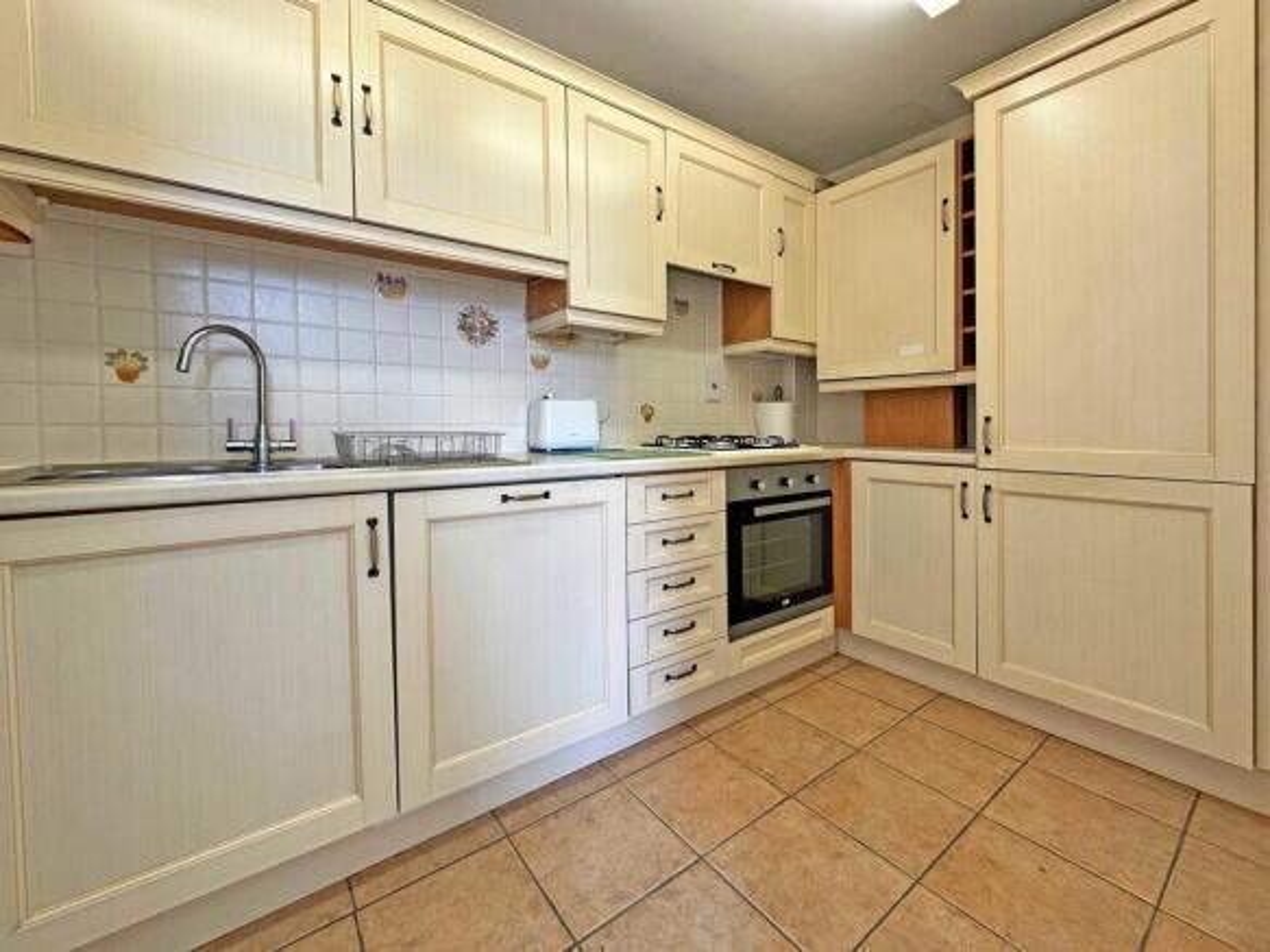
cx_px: 635
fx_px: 514
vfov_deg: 85.7
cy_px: 476
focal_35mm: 14
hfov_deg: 102.1
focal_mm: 2.22
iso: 100
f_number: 2.2
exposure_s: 1/100
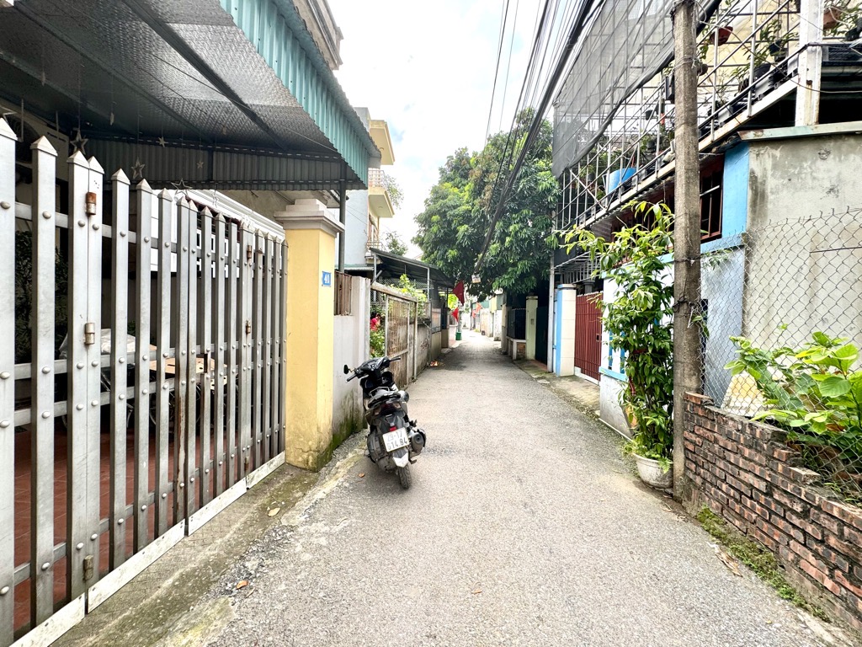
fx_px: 349
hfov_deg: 102.1
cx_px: 431
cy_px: 324
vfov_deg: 85.7
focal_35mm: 14
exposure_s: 1/235
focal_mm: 2.22
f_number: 2.2
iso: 40
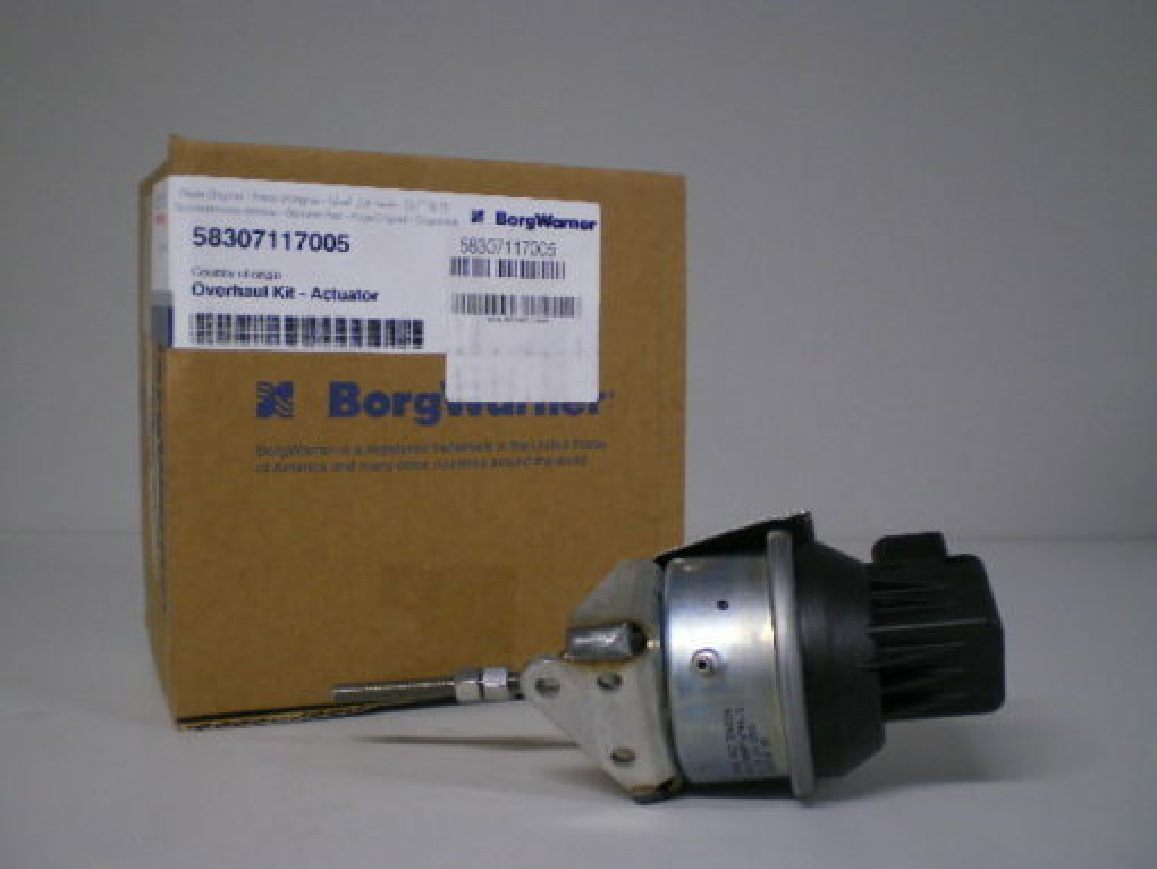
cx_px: 578
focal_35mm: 38
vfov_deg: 37.8
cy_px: 434
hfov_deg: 49.0
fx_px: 1271
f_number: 3.1
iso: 200
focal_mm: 6.3
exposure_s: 1/30
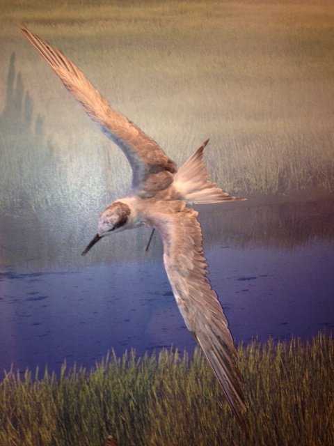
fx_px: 450
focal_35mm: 35
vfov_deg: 52.6
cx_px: 167
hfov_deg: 40.7
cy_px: 223
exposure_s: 1/21
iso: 64
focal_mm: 4.28
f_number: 2.4
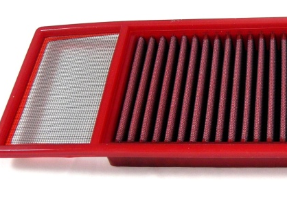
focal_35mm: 67
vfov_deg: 21.9
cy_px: 88
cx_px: 246
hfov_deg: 28.1
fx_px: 555
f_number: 2.8
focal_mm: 5.7
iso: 156
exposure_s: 1/46
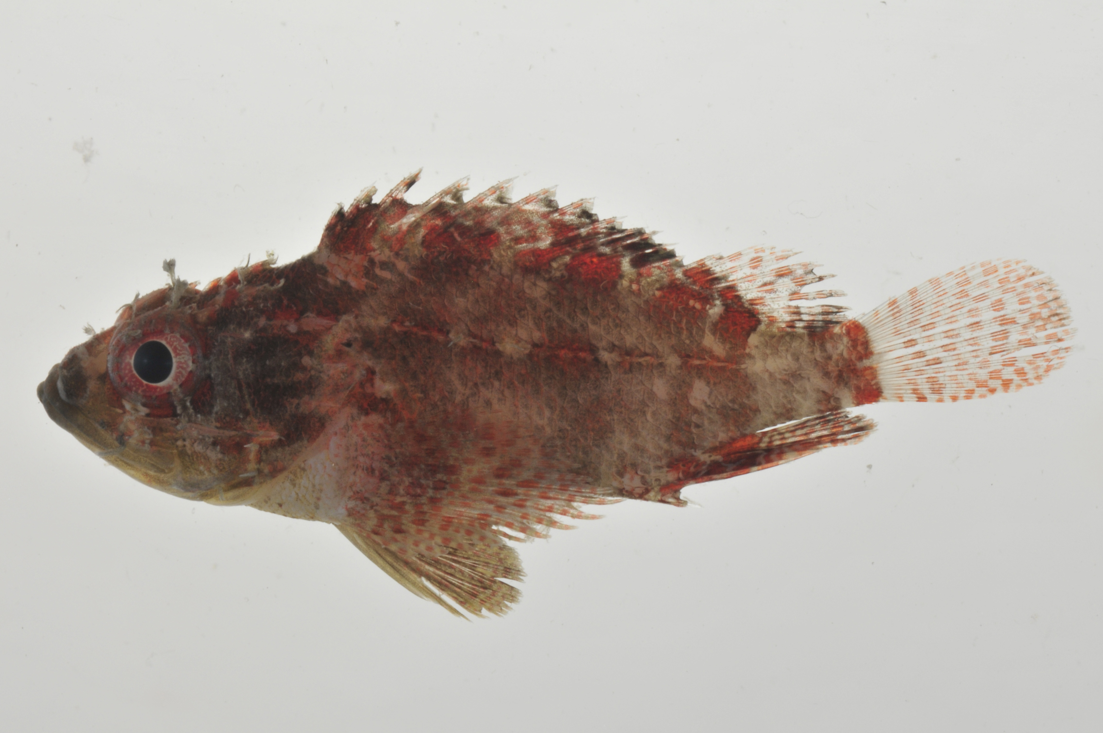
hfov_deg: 13.1
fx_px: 4820
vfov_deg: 8.7
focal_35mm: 158
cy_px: 366
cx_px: 552
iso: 200
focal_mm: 105
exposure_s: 1/60
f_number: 36
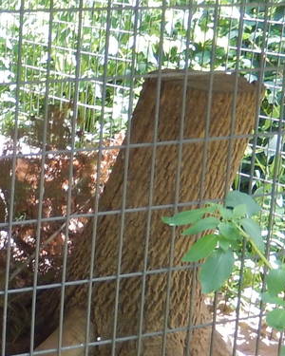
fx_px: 1097
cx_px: -258
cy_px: 181
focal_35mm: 104
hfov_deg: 13.1
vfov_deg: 18.5
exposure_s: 1/60
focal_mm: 4.5
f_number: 3.4
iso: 125
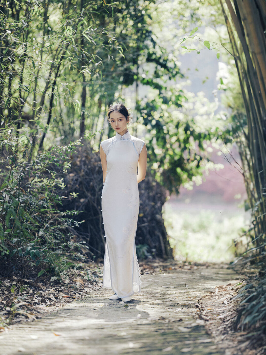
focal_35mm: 87
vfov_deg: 22.5
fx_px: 891
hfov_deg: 17.0
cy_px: 178
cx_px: 133
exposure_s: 1/320
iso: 100
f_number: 2
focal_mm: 110
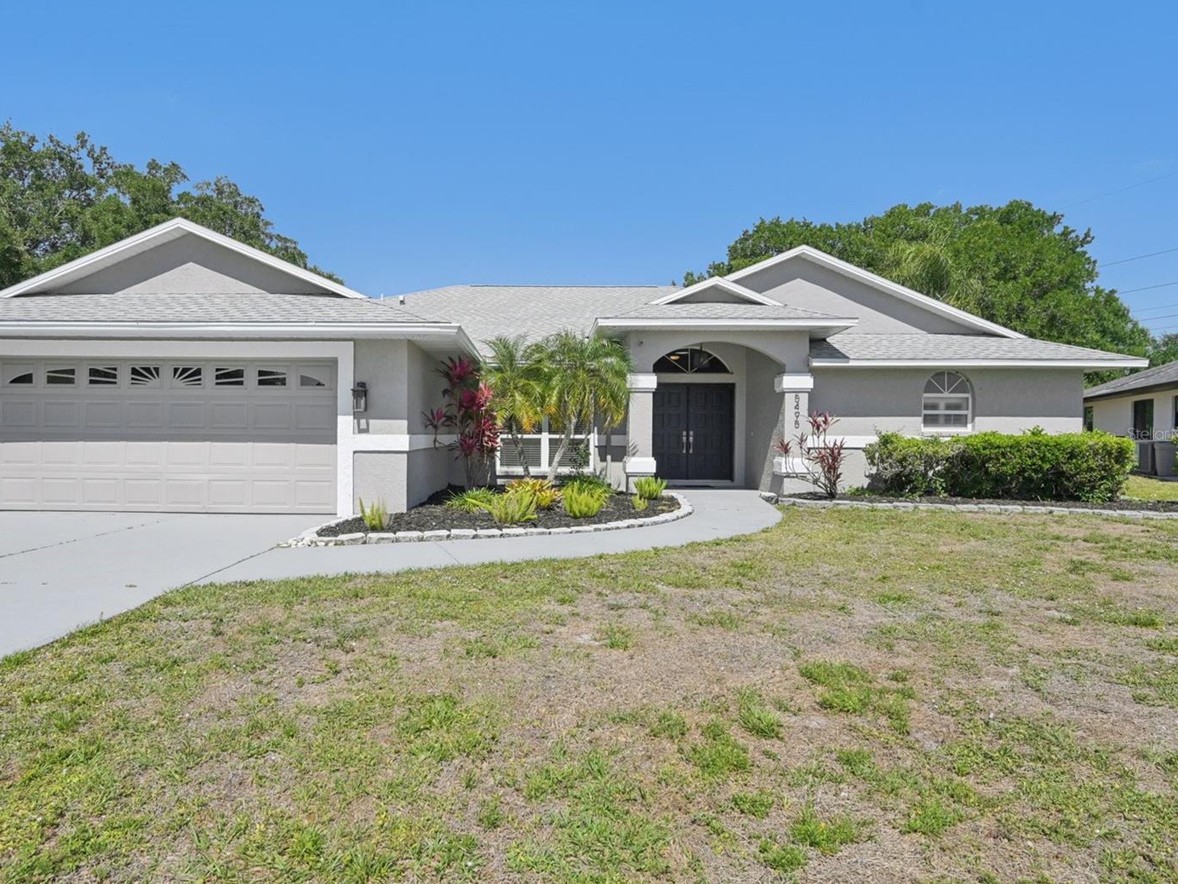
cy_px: 433
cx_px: 522
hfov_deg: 79.9
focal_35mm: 21
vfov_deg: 64.5
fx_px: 700
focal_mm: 18.5
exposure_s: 1/2000
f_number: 8
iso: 400
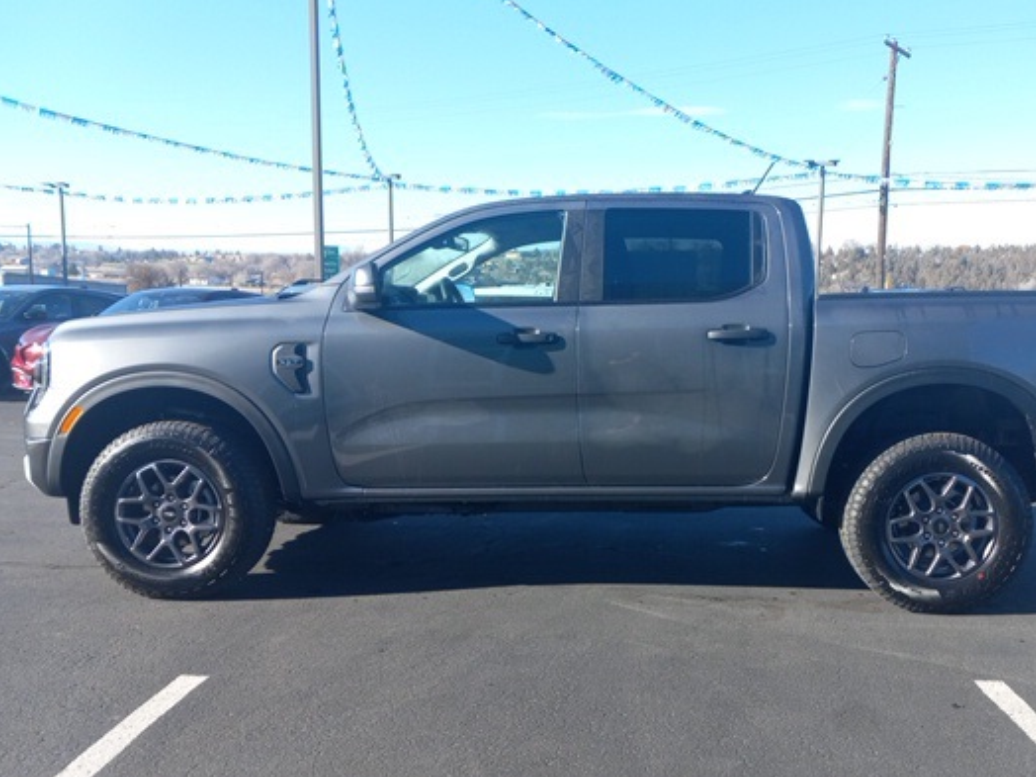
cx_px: 629
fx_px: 988
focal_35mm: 33
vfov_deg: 42.9
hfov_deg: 54.9
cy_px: 395
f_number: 1.8
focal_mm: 3.94
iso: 40
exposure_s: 1/646
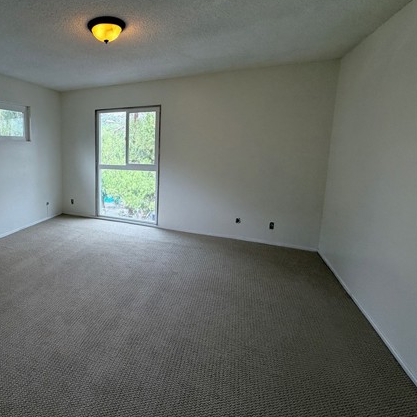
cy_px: 178
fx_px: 259
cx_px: 102
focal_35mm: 19
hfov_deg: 72.1
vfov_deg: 77.2
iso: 50
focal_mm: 2.22
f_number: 2.2
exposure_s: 1/265
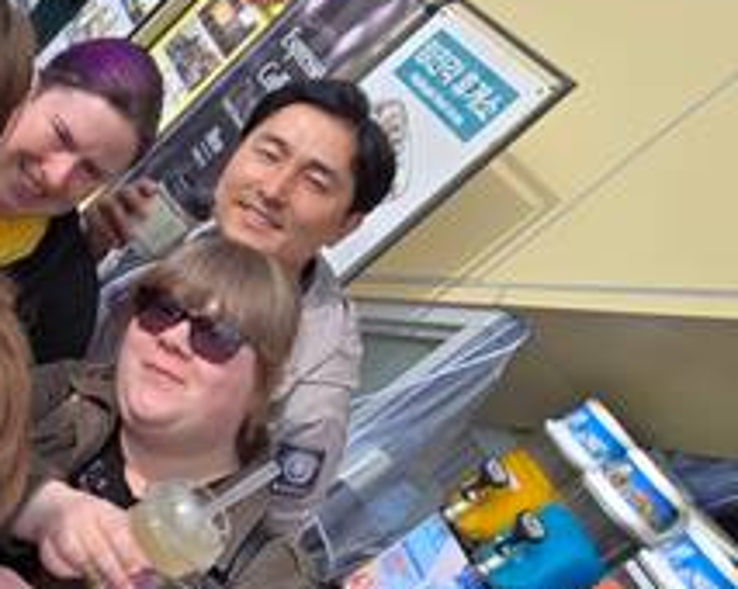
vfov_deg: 27.5
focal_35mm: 55
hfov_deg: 31.1
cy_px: 350
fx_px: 1200
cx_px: -38
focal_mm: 3.3
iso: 25
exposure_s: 1/550
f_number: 2.2
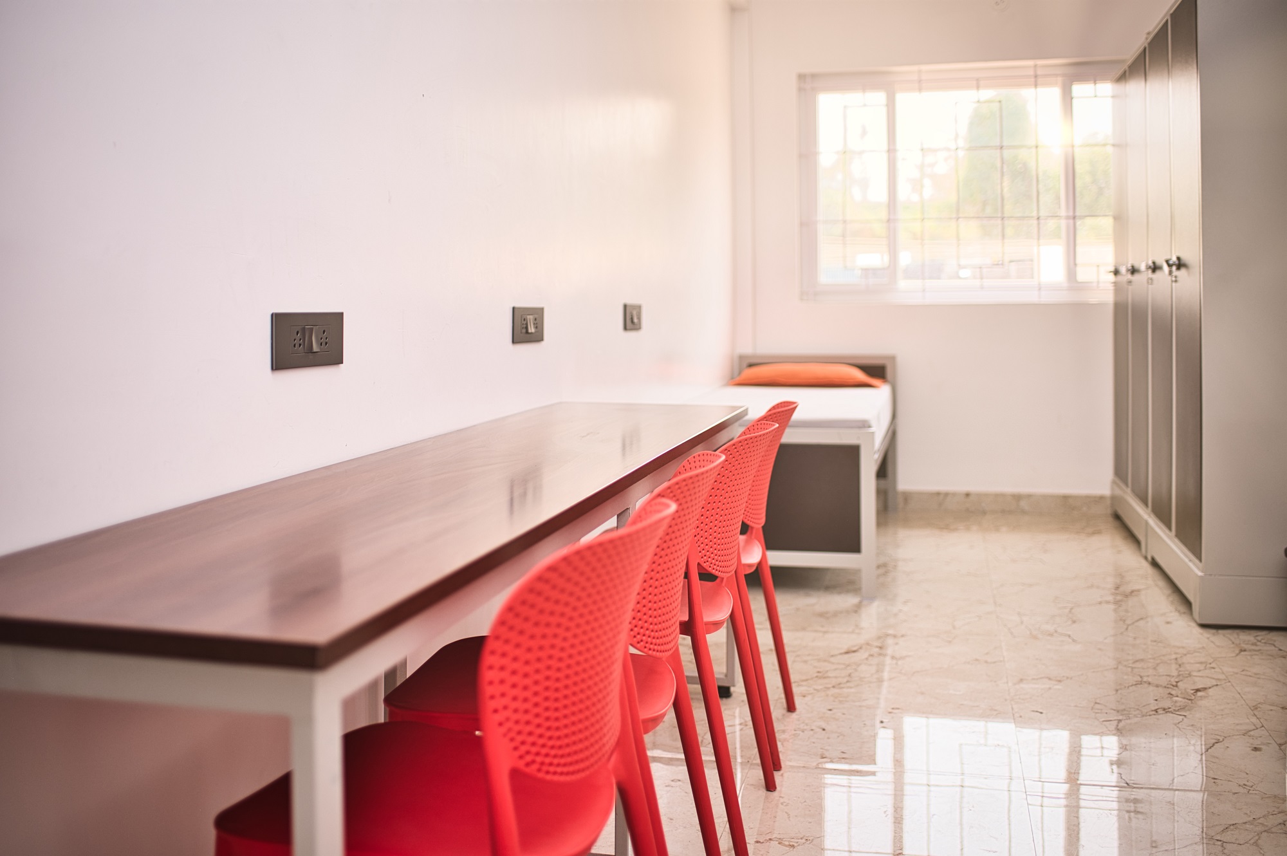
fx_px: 1250
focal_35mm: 35
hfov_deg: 54.5
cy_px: 428
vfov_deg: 37.8
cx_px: 644
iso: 160
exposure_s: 1/200
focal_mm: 35
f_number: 1.8
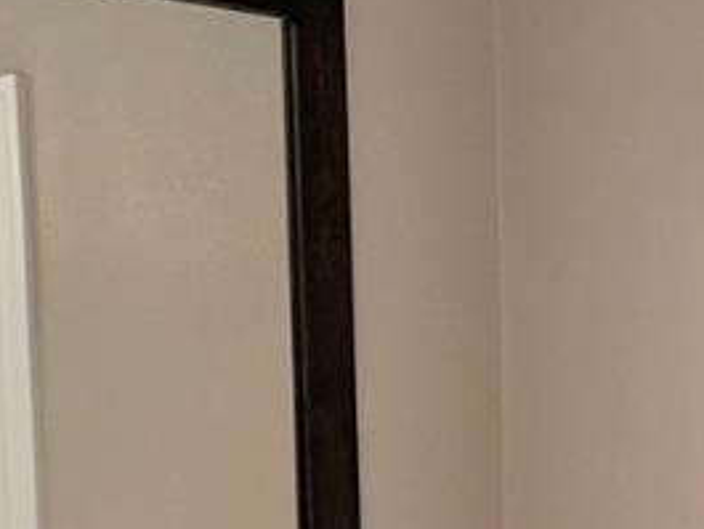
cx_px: 521
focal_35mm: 147
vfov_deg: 9.7
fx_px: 2991
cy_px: 861
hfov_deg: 13.4
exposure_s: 1/120
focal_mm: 4.2
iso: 80
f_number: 1.6
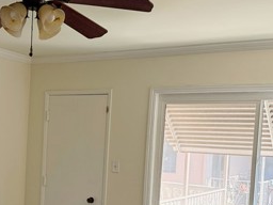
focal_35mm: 60
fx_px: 473
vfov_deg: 24.0
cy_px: 165
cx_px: 61
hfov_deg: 31.5
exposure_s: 1/218
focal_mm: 6.76
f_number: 1.78
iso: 200
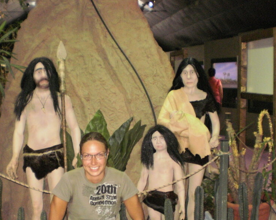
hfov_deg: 31.2
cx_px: 94
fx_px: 490
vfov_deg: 25.1
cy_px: 161
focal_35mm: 60
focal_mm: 6.3
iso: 400
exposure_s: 1/30
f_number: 3.1
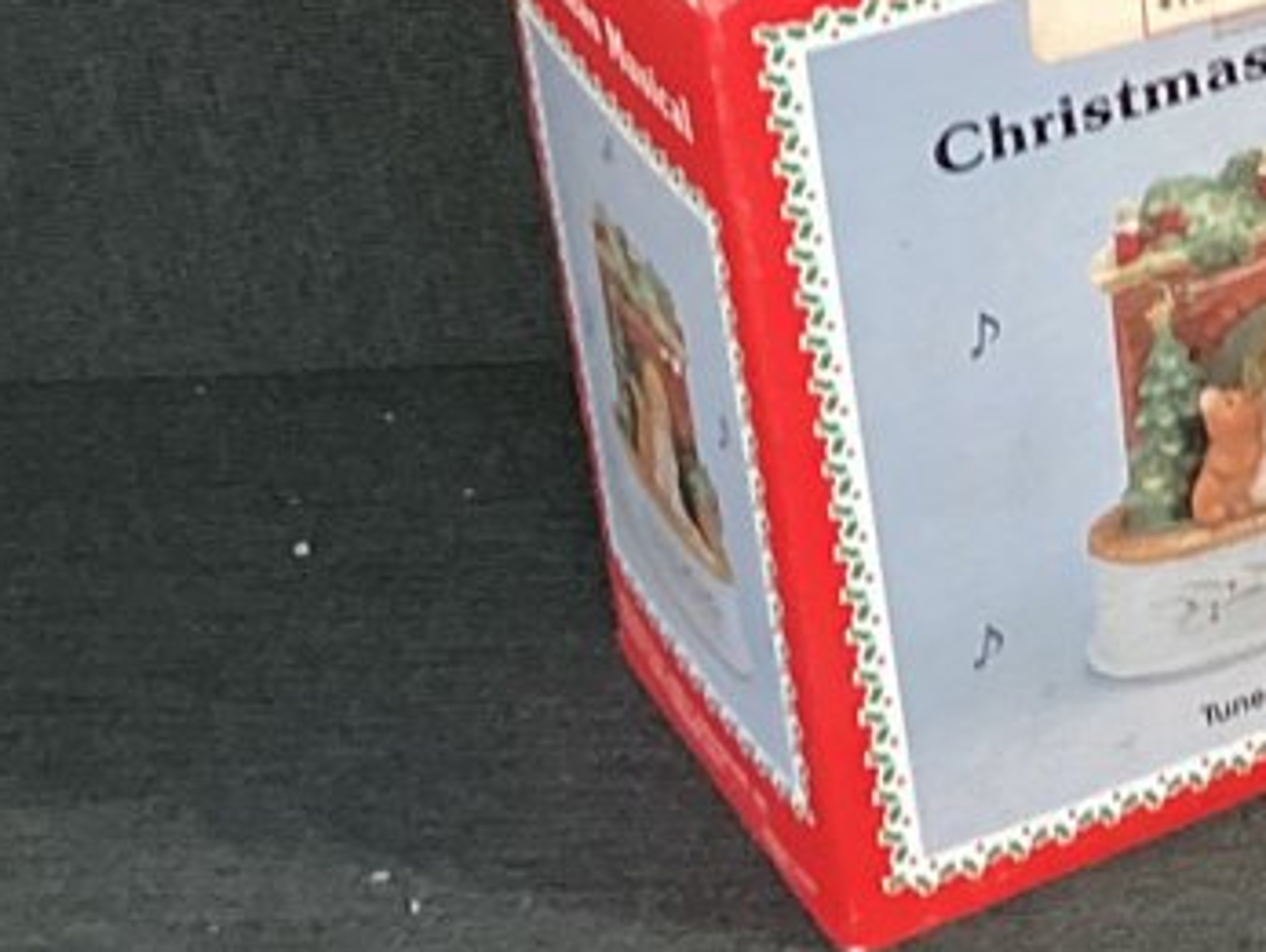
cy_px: -505
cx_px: 2450
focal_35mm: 135
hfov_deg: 12.9
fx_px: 4942
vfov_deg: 10.6
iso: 160
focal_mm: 3.3
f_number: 2.4
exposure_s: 1/60
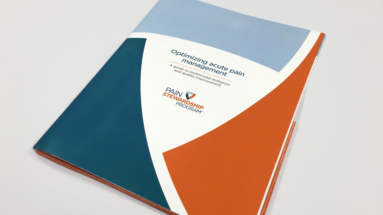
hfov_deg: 61.0
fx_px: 325
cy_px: 113
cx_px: 191
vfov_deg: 36.7
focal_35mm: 32
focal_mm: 4.15
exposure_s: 1/40
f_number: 2.2
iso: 32
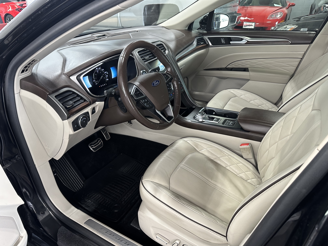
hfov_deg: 71.6
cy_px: 123
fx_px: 227
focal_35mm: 24
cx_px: 164
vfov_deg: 56.8
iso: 200
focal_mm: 6.86
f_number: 1.78
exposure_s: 1/60
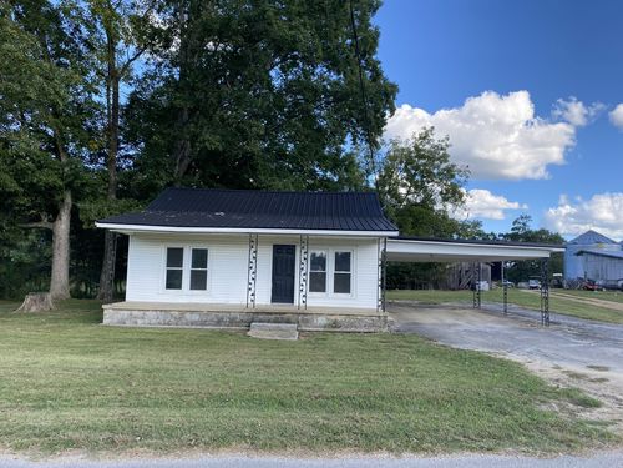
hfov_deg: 67.3
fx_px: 468
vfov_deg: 53.1
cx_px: 312
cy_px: 234
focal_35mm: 26
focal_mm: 4.25
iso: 32
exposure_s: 1/681
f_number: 1.8
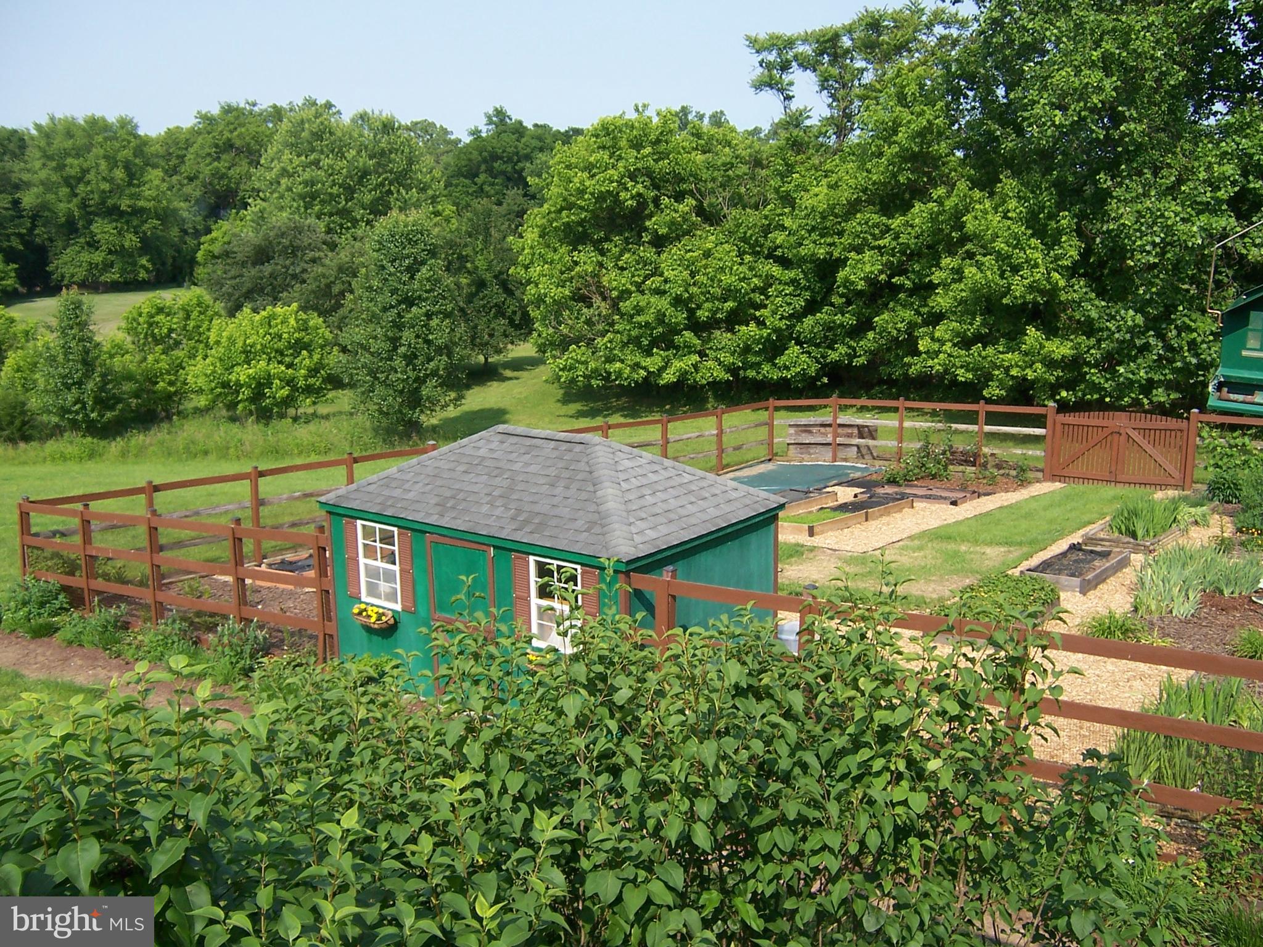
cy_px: 474
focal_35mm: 33
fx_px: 1204
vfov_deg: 42.9
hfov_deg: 55.4
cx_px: 632
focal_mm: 5.5
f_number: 3.4
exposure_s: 1/500
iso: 80
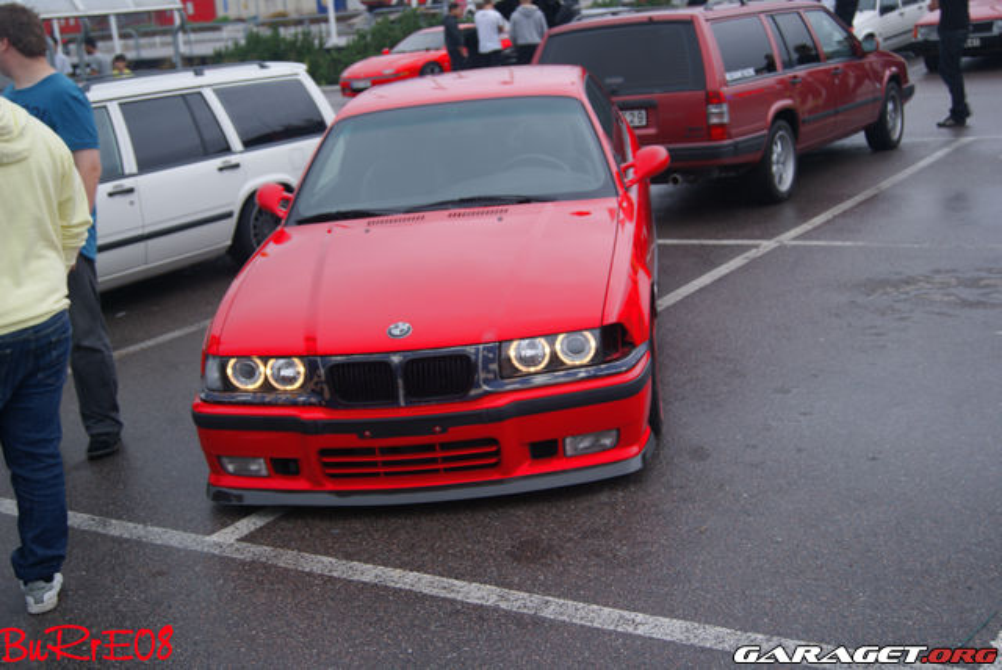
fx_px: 1254
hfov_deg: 43.6
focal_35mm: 45
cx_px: 501
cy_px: 335
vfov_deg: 29.9
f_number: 4.5
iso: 100
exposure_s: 1/50
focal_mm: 30
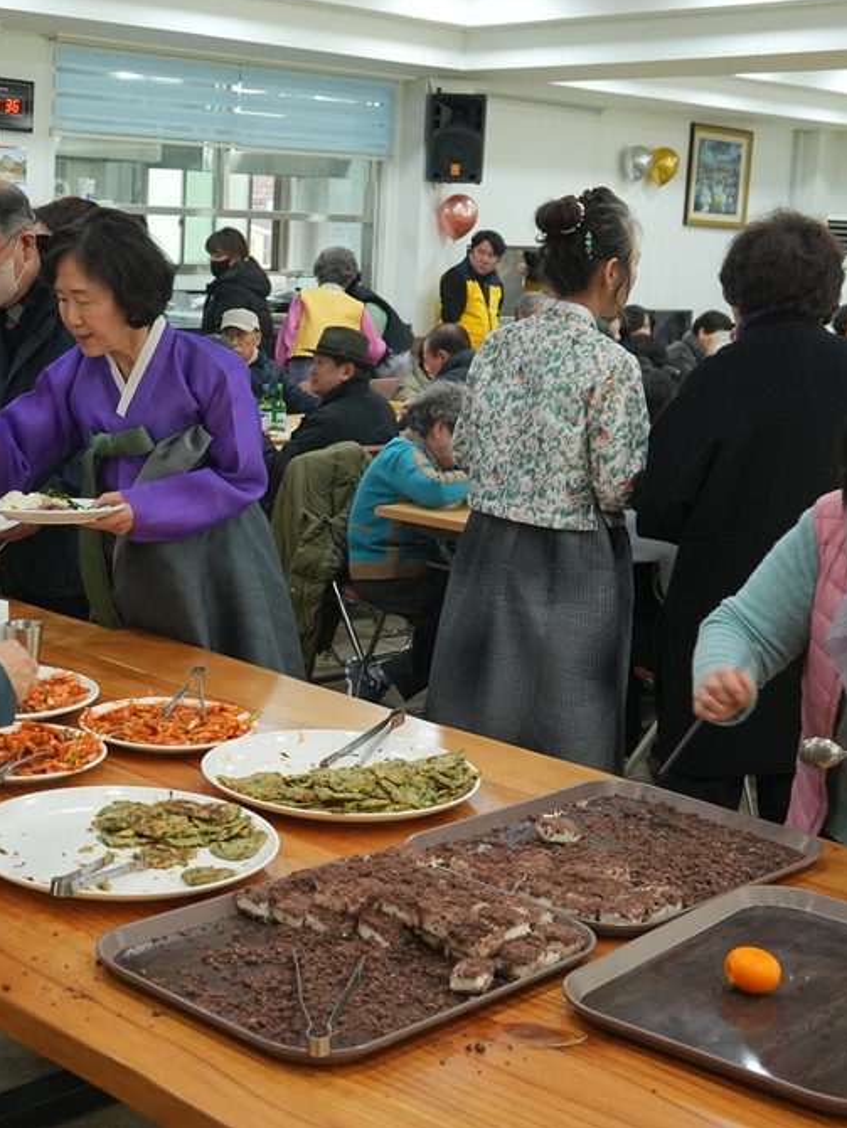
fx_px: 1654
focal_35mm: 51
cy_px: 555
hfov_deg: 28.2
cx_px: 184
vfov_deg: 37.7
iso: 1250
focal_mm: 23
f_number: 5.6
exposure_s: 1/80
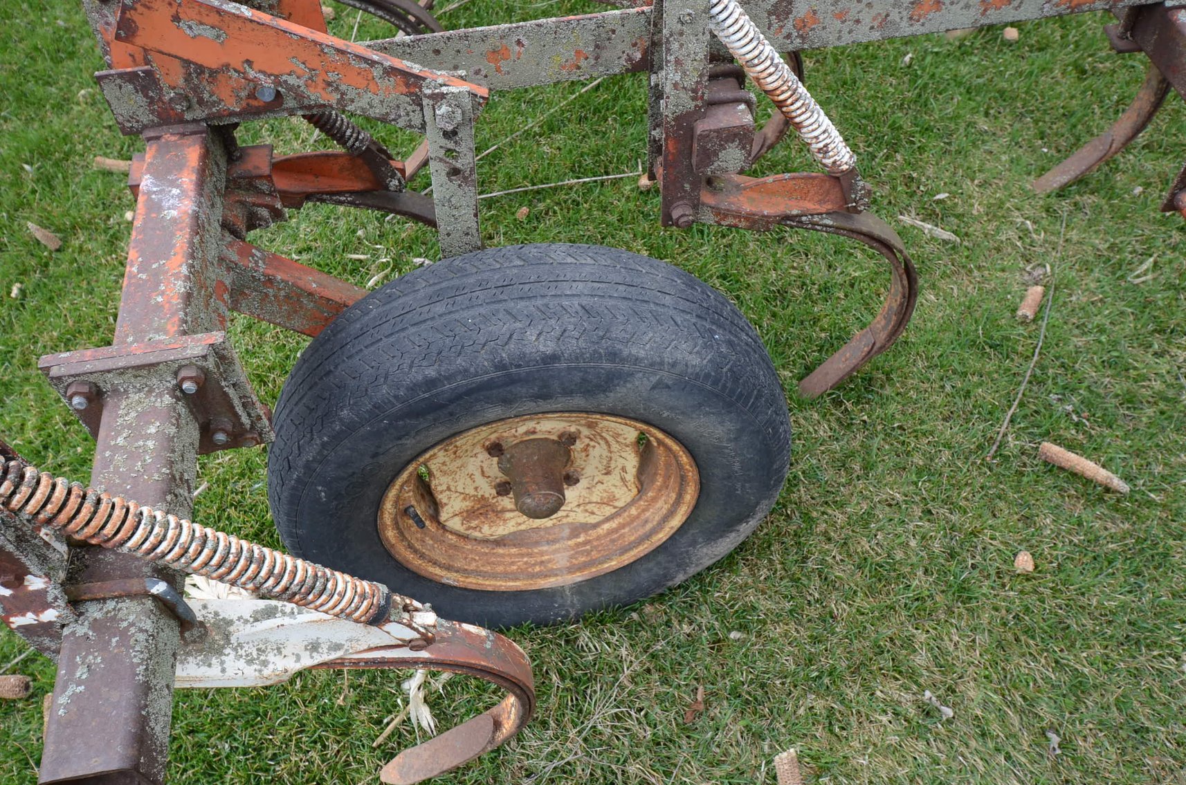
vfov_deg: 43.4
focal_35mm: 30
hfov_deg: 62.0
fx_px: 986
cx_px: 593
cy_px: 392
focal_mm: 20
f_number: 7.1
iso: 250
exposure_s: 1/200
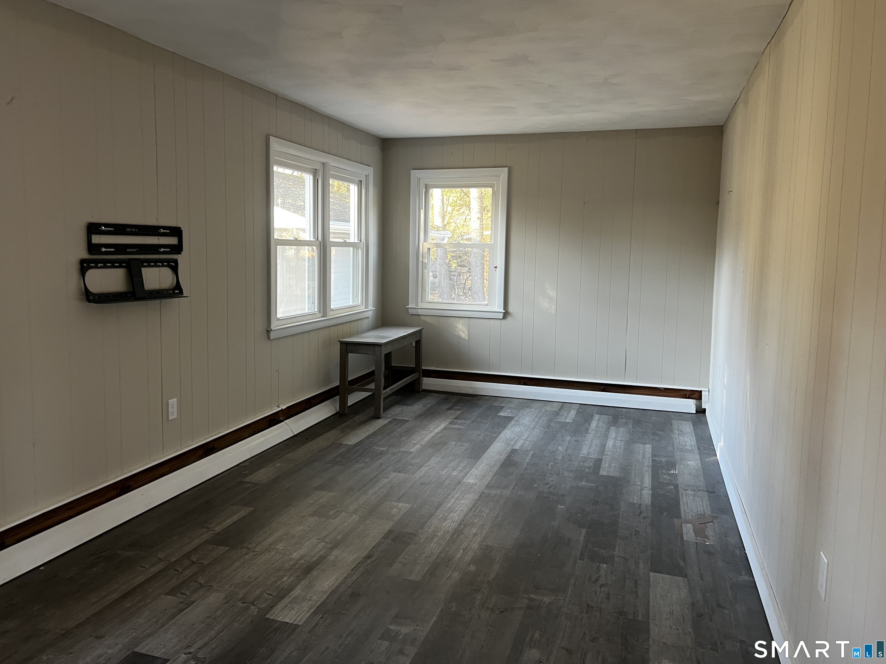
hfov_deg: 65.3
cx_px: 431
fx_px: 691
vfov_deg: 51.4
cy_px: 320
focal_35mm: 27
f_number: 1.5
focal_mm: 5.7
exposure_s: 1/60
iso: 160
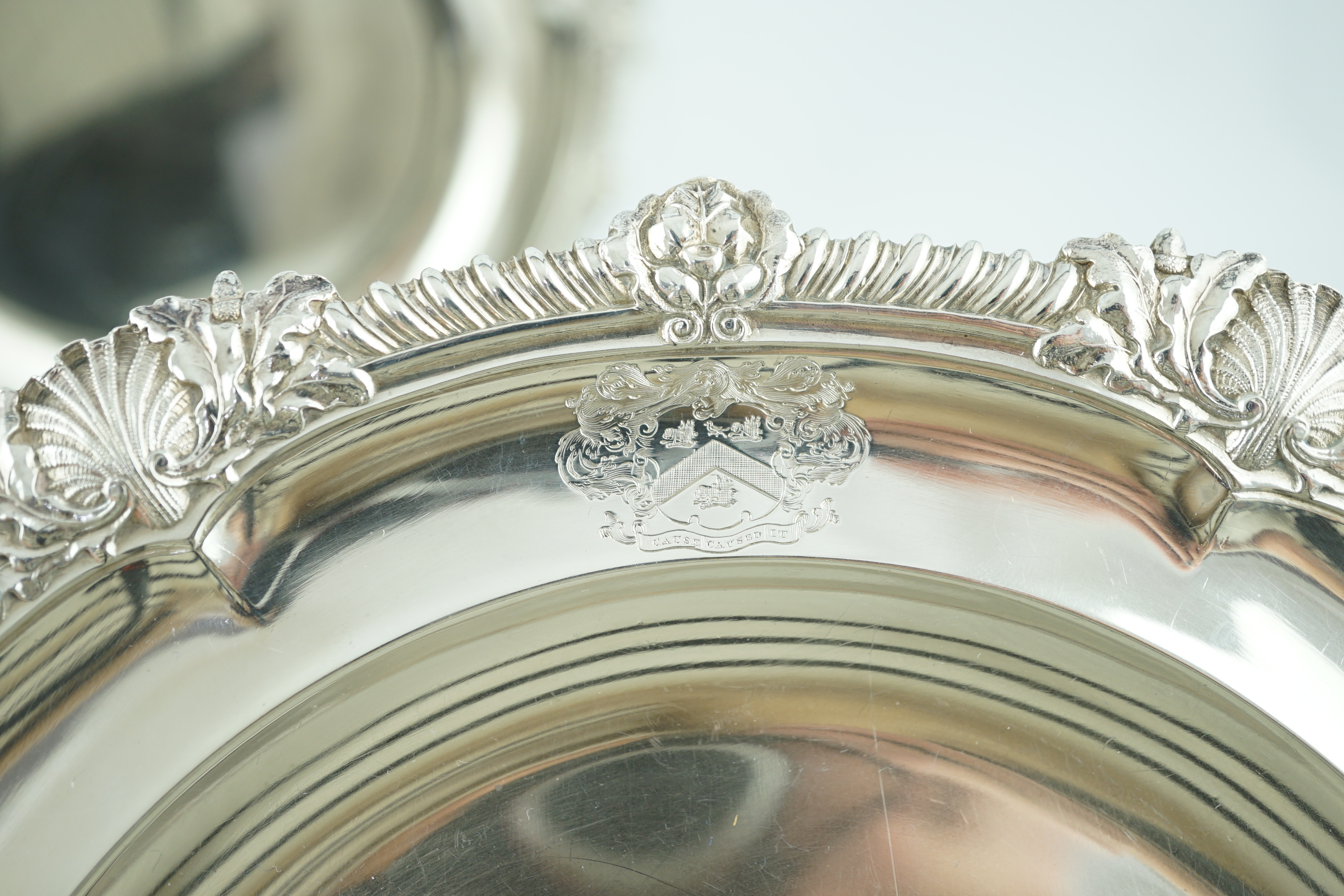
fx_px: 1680
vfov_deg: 29.9
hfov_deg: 43.6
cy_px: 448
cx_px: 672
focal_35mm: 45
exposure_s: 1/60
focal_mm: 30
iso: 200
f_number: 3.5
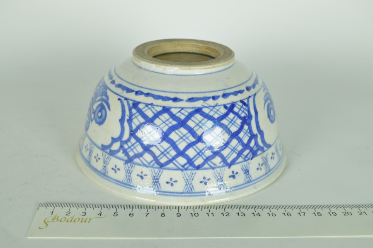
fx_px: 497
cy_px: 124
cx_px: 186
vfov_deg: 28.0
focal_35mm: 48
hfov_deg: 41.2
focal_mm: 32
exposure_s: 1/160
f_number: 6.3
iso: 100
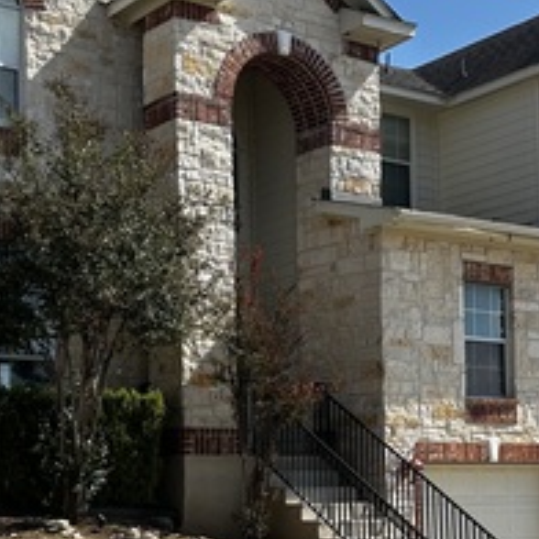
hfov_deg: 23.0
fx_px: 1321
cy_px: 393
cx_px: 322
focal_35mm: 75
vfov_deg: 22.9
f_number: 1.5
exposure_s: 1/3831
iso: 50
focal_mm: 5.7
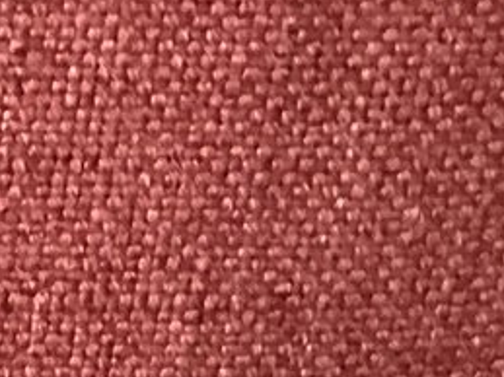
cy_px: 1091
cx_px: -526
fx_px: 2634
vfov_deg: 7.3
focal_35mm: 181
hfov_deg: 10.1
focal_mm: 3.3
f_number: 2.4
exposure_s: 1/30
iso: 320
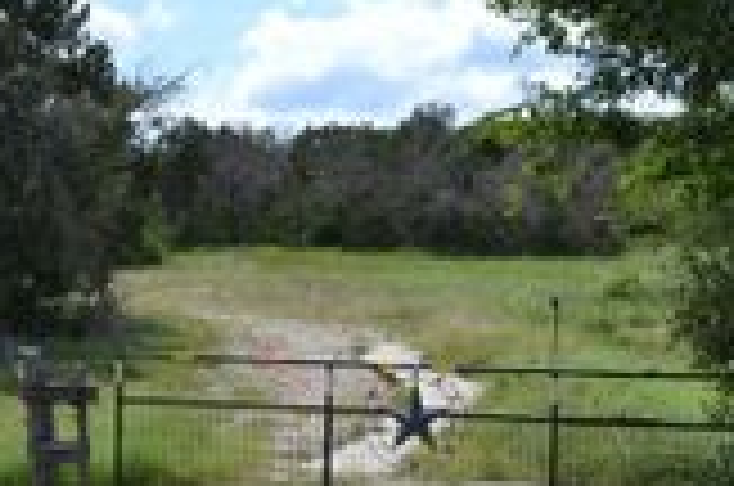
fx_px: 1689
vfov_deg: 16.3
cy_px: 349
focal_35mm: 83
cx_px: 279
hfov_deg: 24.5
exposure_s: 1/500
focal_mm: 18
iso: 400
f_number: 11
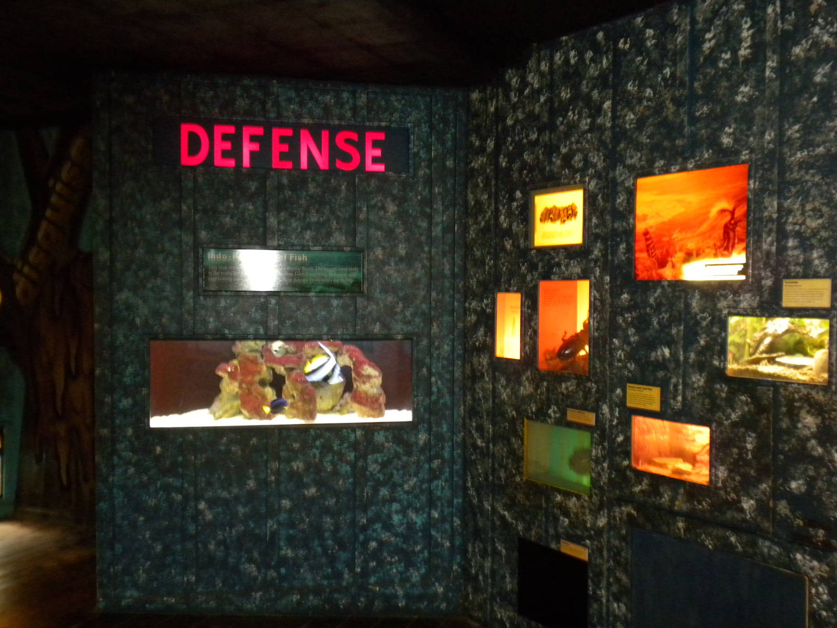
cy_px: 314
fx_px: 895
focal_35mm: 37
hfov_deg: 50.1
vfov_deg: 38.7
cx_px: 418
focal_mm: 6.6
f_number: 3.5
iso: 400
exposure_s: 1/4
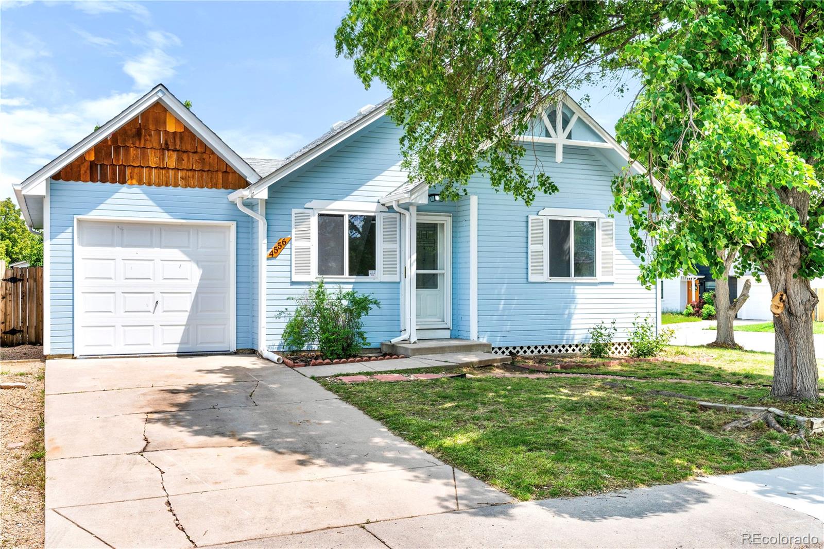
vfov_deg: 40.0
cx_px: 412
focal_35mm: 33
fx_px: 755
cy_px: 274
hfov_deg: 57.2
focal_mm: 33
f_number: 11
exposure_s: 1/125
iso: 100
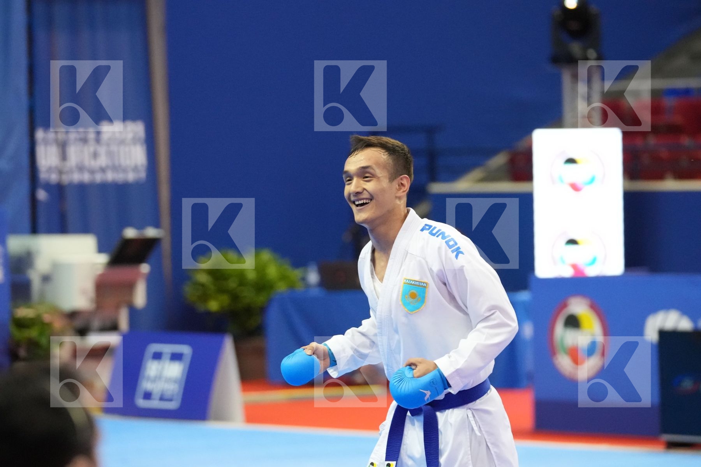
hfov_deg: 10.1
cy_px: 234
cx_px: 350
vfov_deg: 6.7
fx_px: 3972
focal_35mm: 204
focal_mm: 136
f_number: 2.8
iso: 5000
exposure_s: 1/1000
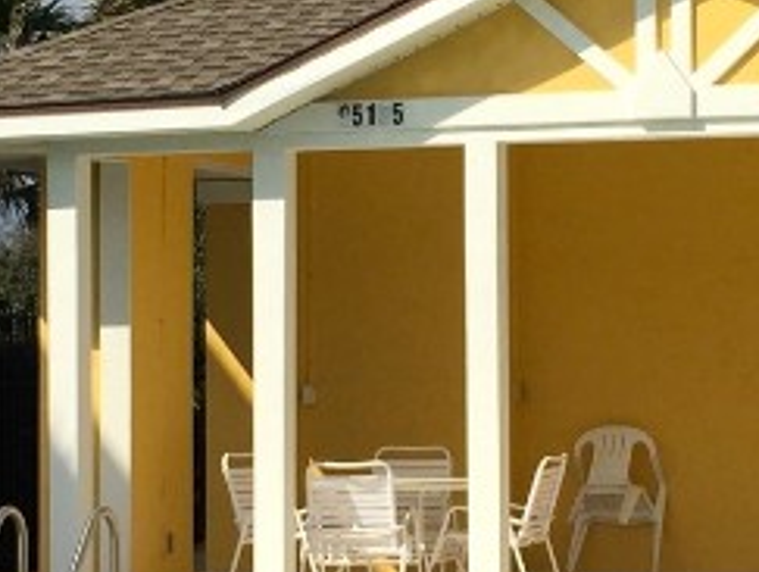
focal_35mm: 122
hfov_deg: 16.1
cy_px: 219
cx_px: 512
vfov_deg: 12.2
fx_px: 2679
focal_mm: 4.15
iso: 32
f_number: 2.2
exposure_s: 1/3968
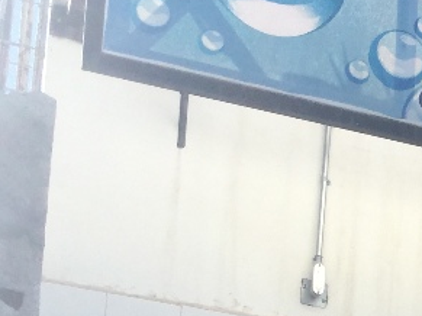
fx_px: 1328
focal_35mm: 109
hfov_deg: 16.4
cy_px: 535
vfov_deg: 12.6
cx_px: 647
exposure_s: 1/959
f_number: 2.4
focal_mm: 3.3
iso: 25
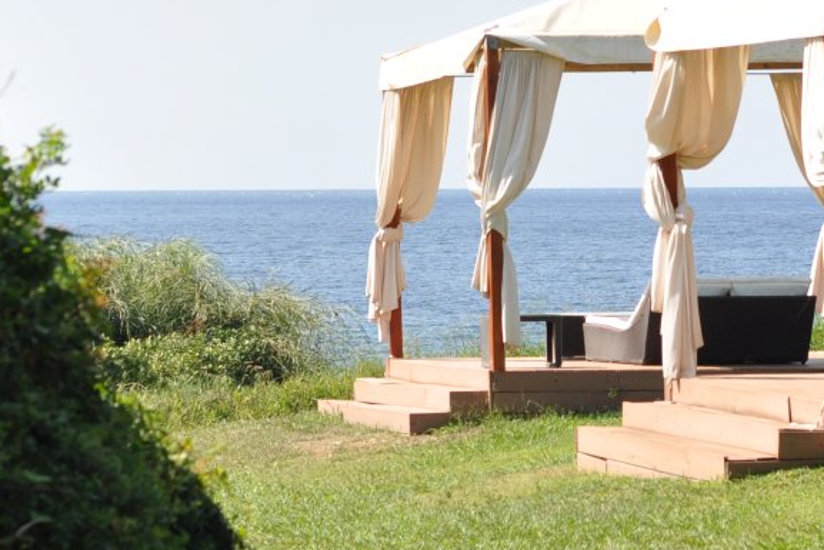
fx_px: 4830
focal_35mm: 211
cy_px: -36
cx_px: 624
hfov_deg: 9.7
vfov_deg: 6.5
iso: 320
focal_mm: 50
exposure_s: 1/1600
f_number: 4.5
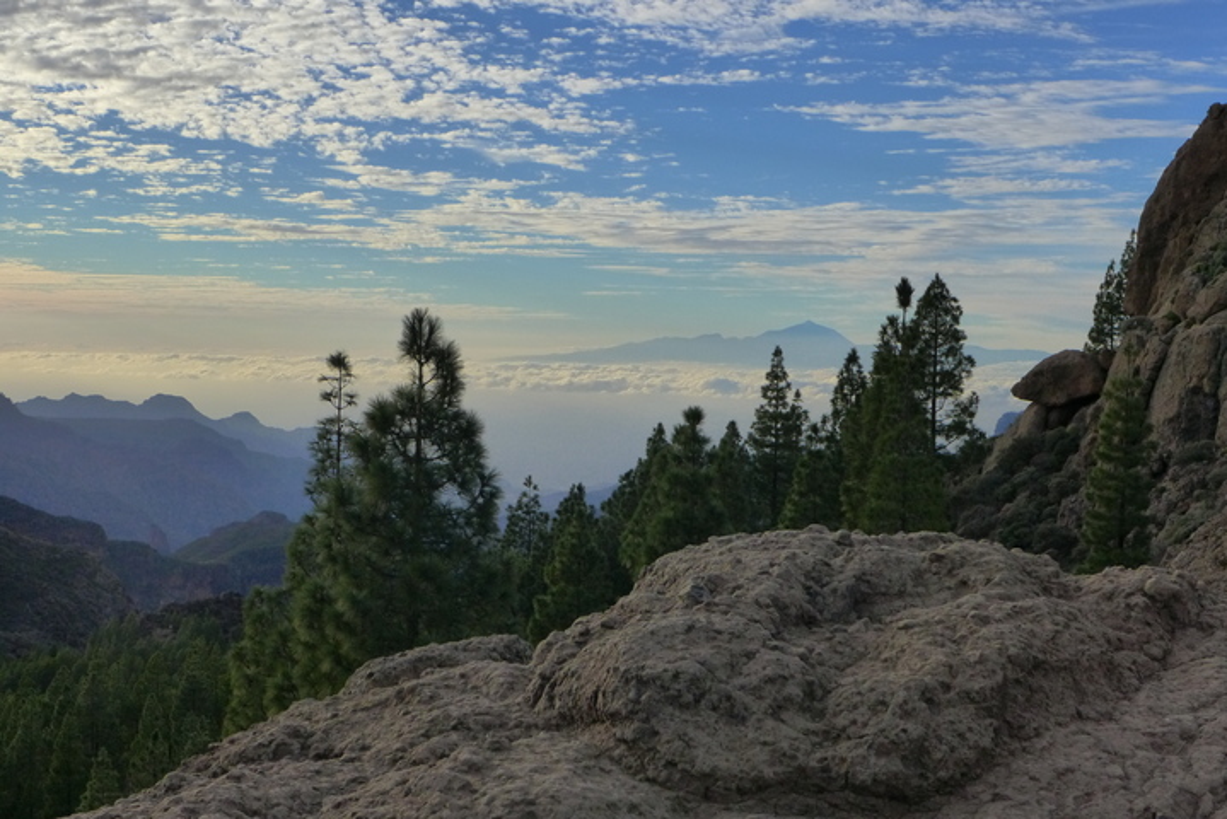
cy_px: 410
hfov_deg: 36.2
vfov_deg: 24.6
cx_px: 614
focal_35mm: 55
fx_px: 1875
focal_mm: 10.8
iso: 400
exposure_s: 1/1600
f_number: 4.5
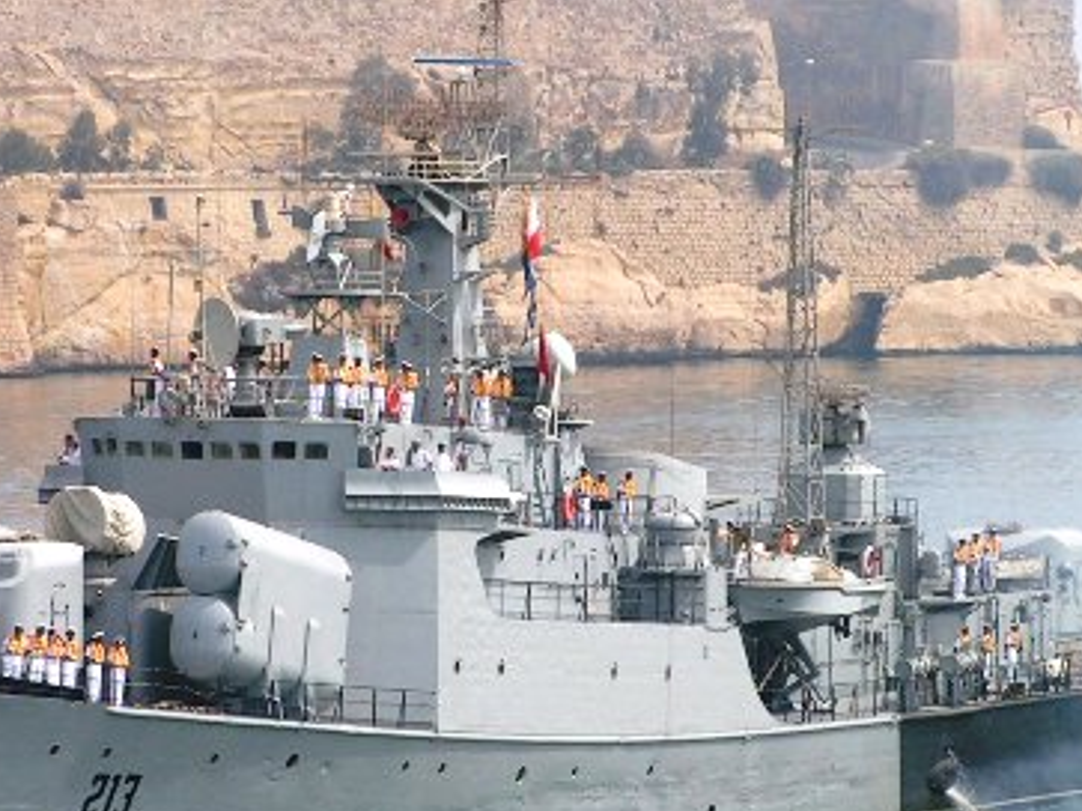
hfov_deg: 6.1
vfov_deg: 4.5
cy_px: 453
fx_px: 10218
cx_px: 469
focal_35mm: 327
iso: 50
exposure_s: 1/320
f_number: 5
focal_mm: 29.6
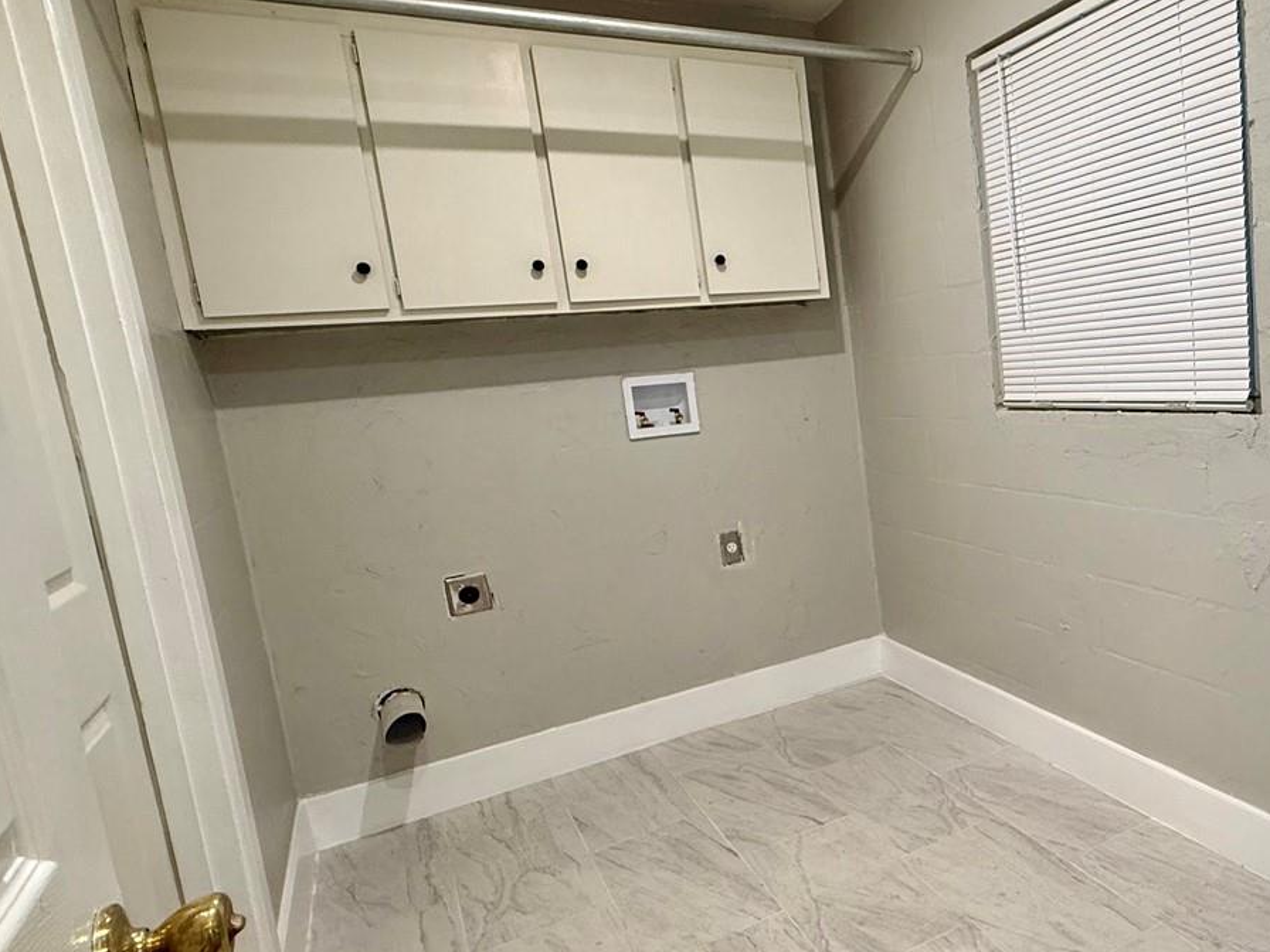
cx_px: 992
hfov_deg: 64.1
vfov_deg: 54.9
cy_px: 476
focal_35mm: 25
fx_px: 917
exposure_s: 1/60
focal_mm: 2.22
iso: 200
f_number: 2.2
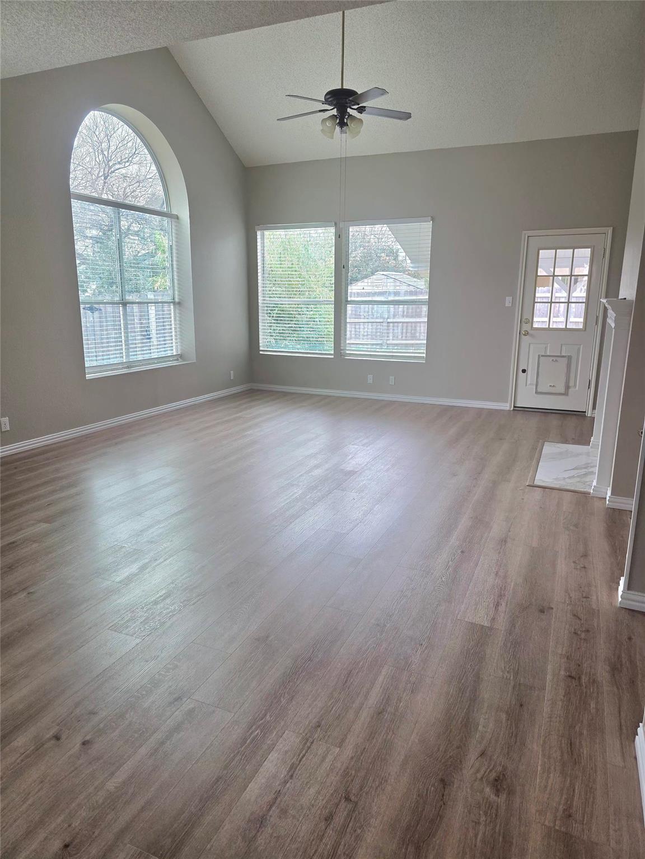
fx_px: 571
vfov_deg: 73.9
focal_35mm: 23
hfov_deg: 58.9
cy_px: 430
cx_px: 322
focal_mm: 6.3
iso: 200
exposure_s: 1/182
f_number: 1.7
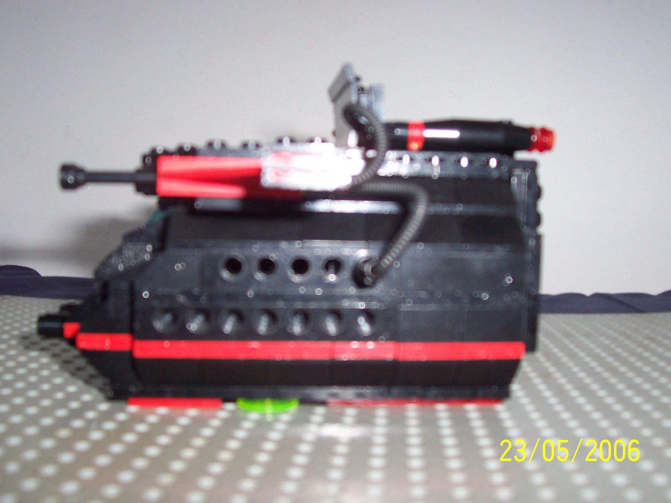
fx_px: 737
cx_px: 333
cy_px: 257
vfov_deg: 37.7
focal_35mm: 38
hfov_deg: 49.0
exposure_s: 1/60
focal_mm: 5.6
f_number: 2.8
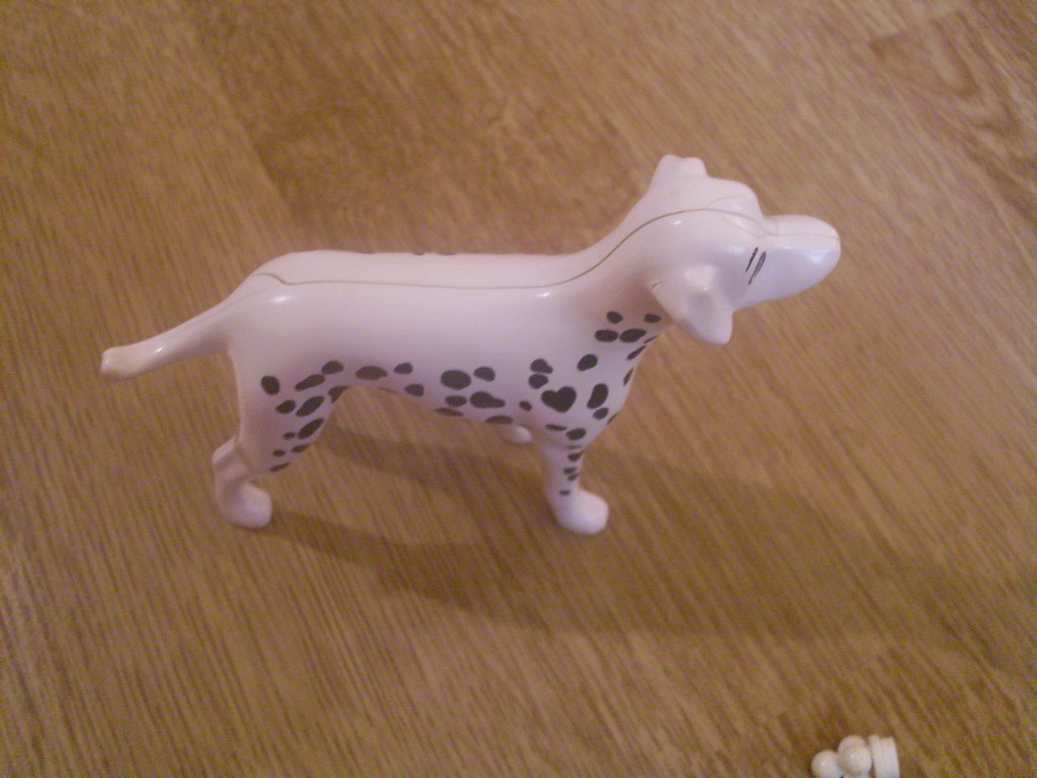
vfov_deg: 37.7
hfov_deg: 49.0
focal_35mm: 38
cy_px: 389
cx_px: 518
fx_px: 1138
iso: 200
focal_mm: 6.3
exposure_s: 1/20
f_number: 2.8
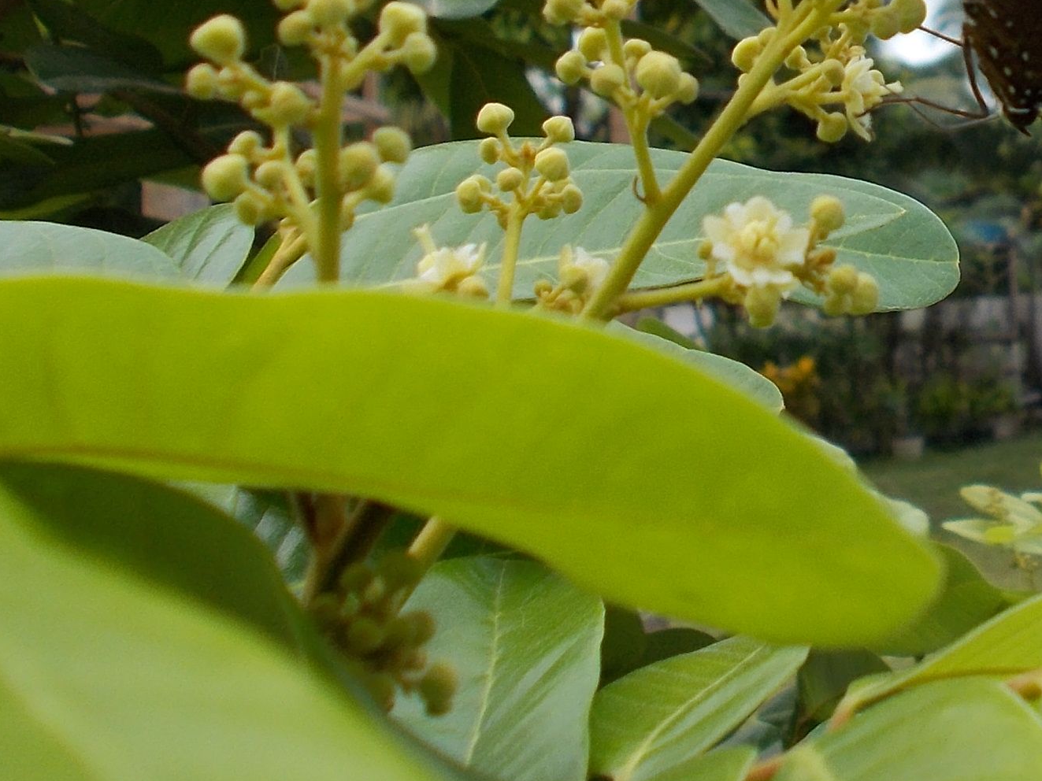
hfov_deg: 25.1
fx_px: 2227
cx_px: 1030
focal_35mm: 74
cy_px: 51
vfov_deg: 19.5
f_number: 3.4
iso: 80
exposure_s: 1/250
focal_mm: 5.3
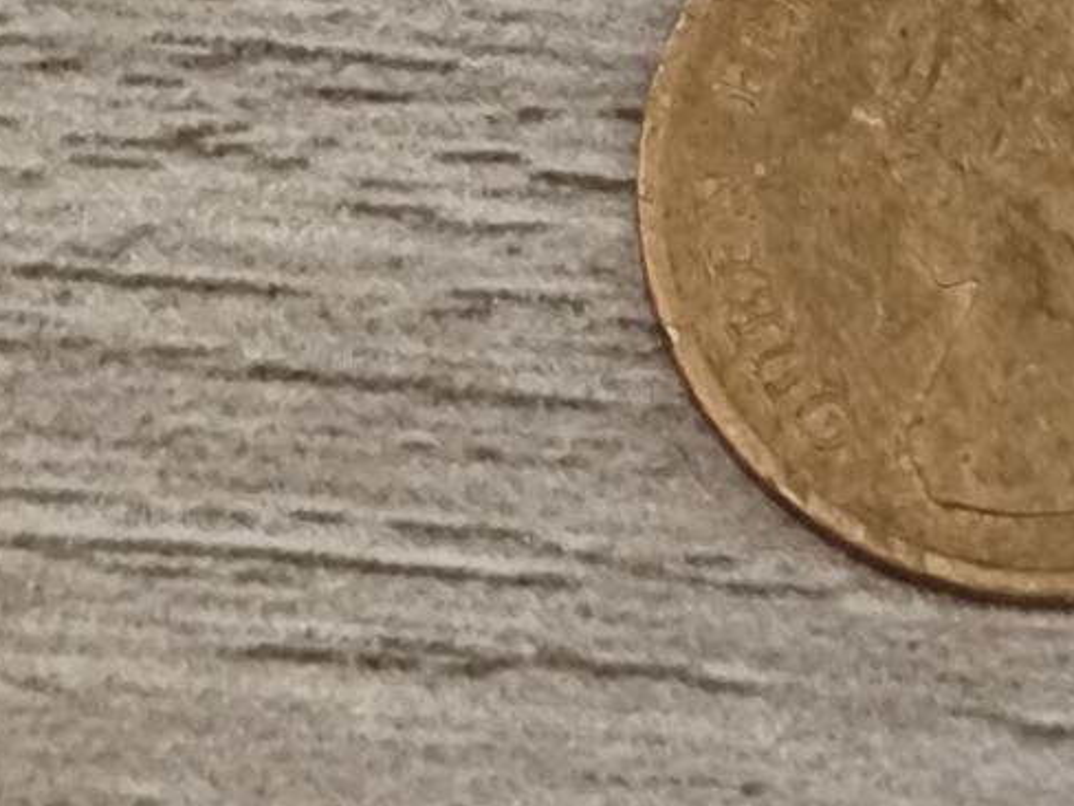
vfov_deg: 6.9
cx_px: 1351
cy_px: 255
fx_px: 6671
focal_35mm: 215
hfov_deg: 9.1
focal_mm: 8.7
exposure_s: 1/50
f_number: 1.9
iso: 500
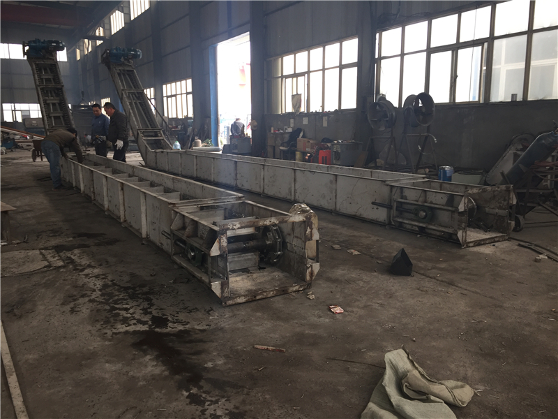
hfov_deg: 61.7
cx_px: 279
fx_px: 467
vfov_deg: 48.2
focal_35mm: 29
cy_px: 210
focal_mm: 4.15
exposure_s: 1/50
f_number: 2.2
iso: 40
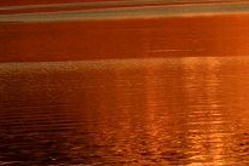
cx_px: 245
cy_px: 26
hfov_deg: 4.1
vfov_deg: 2.7
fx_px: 3511
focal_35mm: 508
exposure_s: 1/8000
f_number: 5
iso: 400
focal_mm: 70
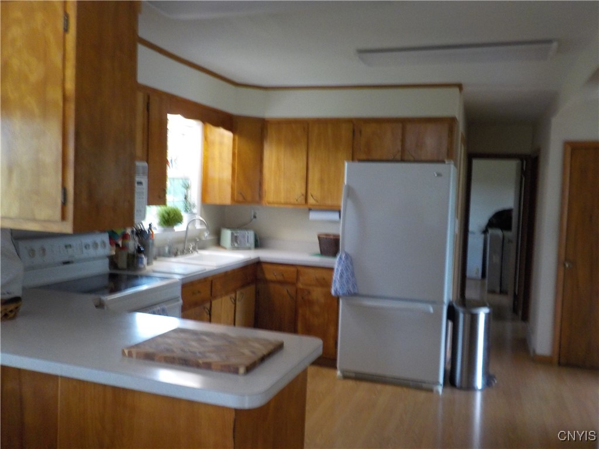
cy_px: 224
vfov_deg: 46.8
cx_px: 300
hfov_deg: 60.0
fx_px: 519
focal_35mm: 30
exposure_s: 1/30
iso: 320
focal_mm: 4.1
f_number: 3.3
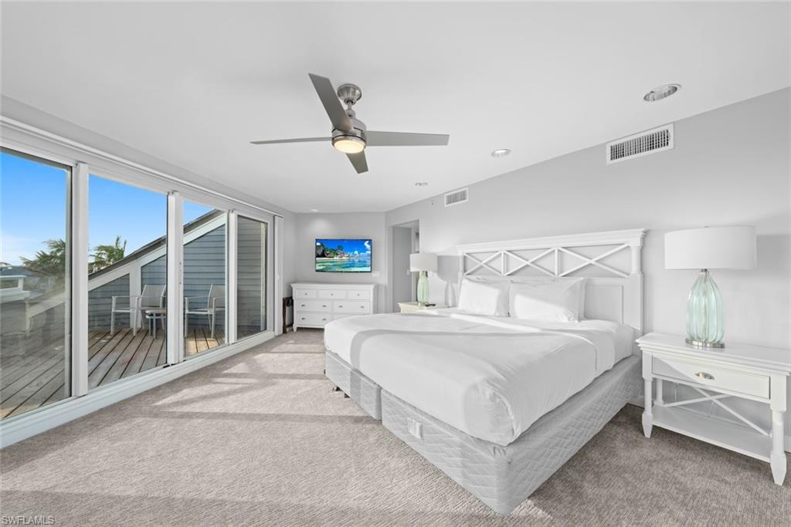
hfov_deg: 108.3
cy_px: 264
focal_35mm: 13
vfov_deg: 85.4
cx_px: 396
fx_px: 286
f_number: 10
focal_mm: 13
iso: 160
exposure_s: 1/3
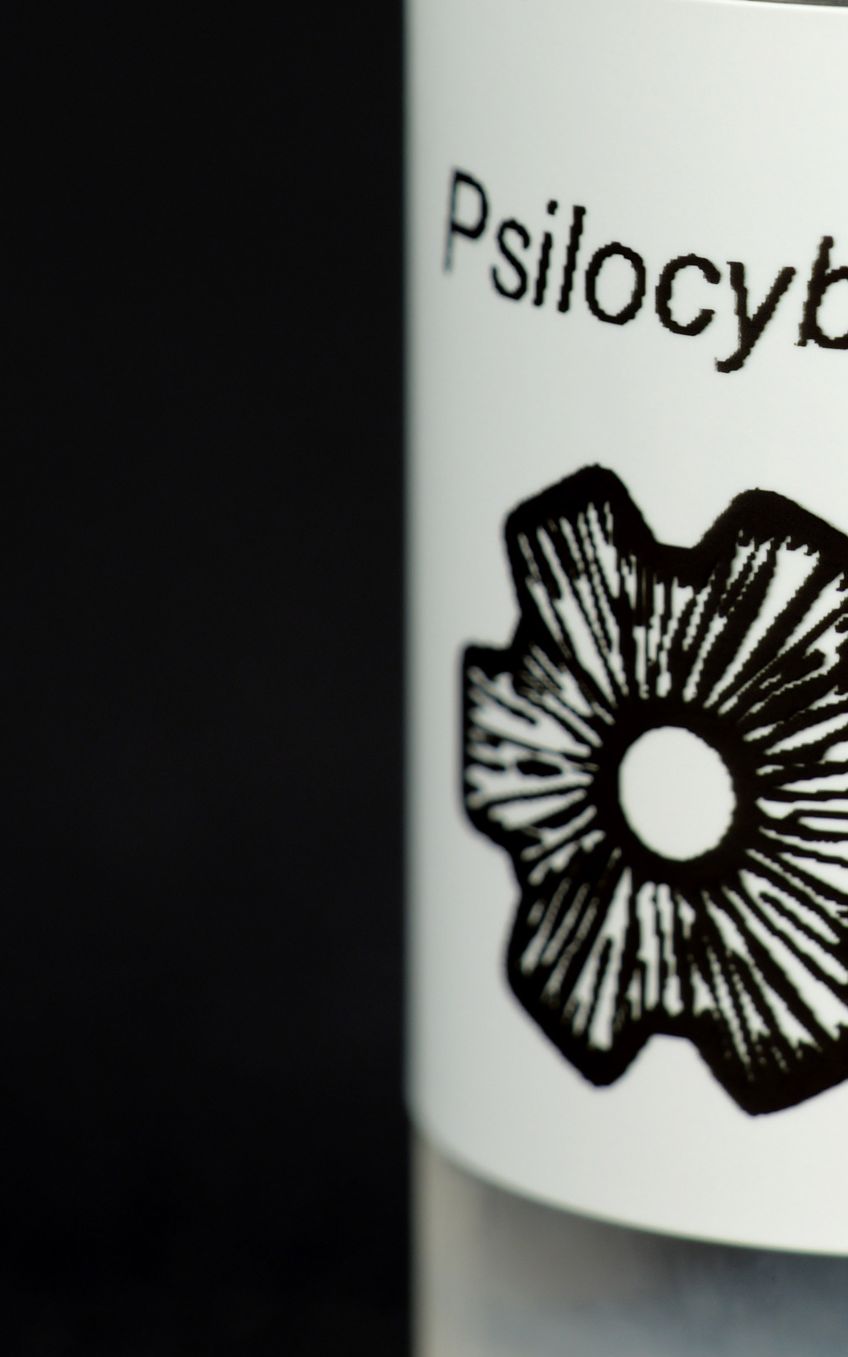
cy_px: 230
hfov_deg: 4.9
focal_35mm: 265
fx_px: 9800
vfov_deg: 7.9
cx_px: 986
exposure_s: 1/60
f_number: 8
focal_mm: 78
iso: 100
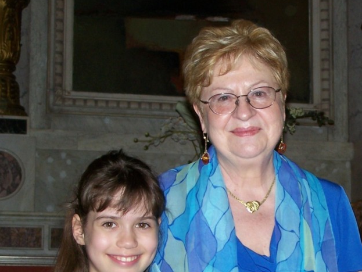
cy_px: 217
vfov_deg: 12.8
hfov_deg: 16.9
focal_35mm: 115
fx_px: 1203
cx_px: 325
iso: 80
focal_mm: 9.3
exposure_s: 1/60
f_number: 3.1
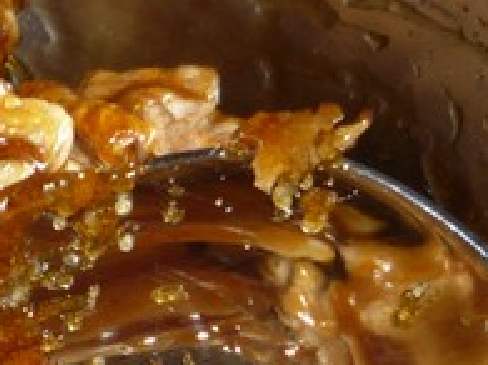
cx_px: -168
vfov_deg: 11.2
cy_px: 648
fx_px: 1733
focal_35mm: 123
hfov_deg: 15.2
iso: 100
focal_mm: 5.2
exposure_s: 1/30
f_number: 4
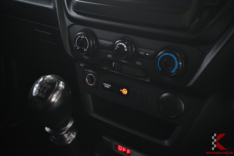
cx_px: 117
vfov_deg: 34.2
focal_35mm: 39
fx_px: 254
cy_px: 78
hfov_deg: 49.5
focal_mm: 39
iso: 560
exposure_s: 1/30
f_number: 6.7
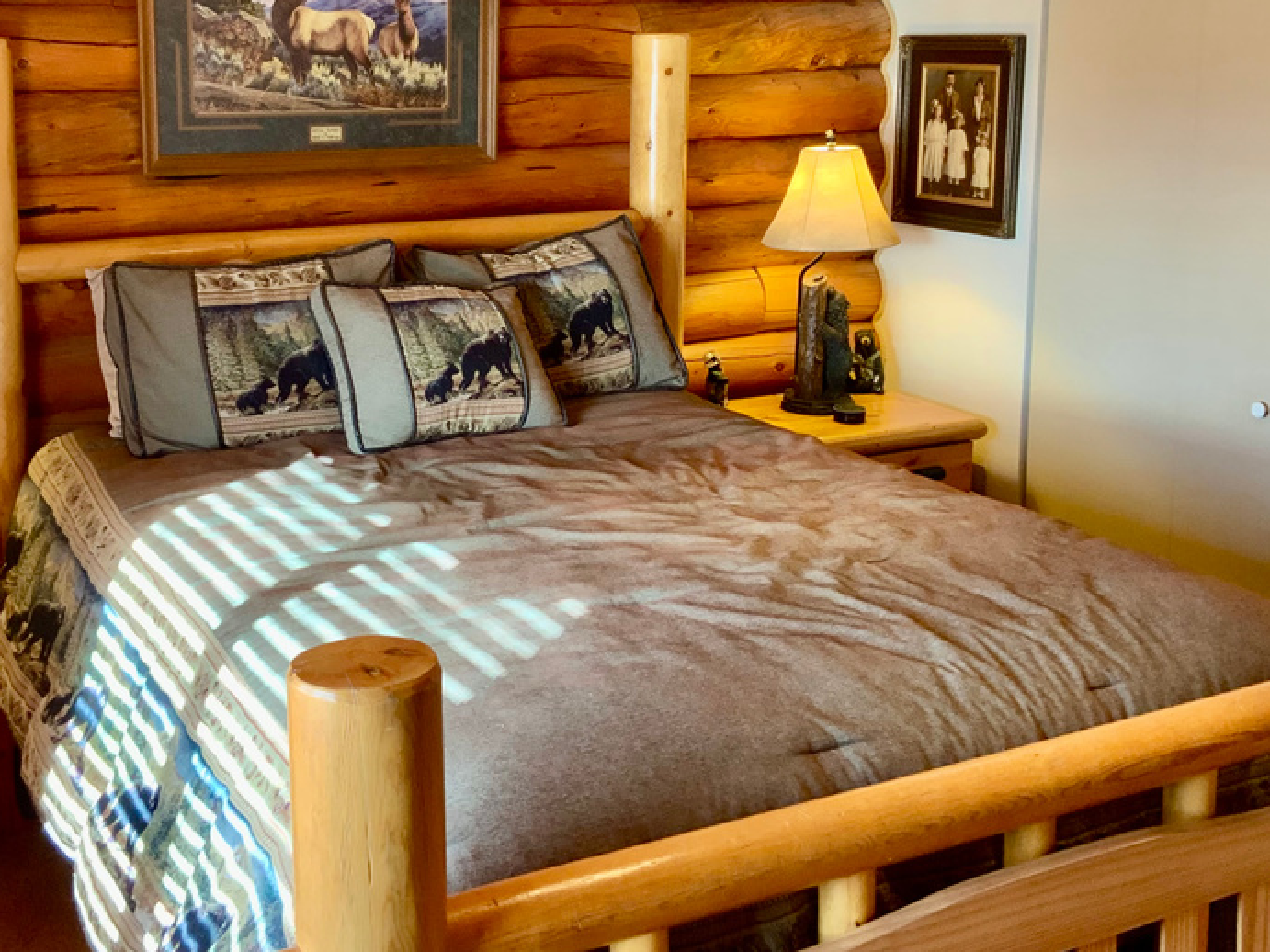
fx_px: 1577
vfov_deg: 33.3
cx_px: 487
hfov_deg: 43.6
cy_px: 322
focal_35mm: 43
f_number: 1.8
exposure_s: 1/60
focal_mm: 3
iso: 125
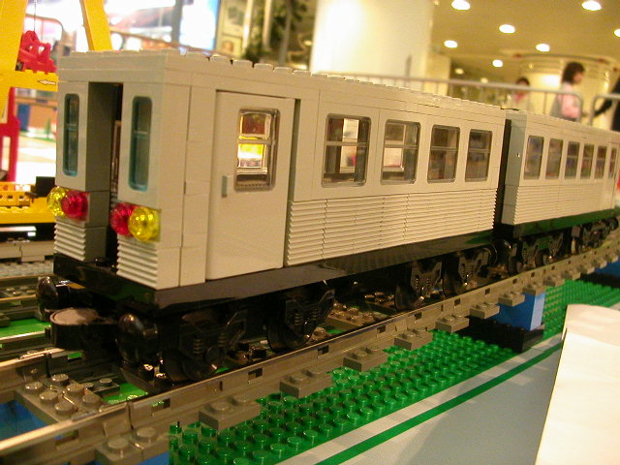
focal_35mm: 37
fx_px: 663
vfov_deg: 38.7
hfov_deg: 50.1
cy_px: 232
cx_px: 310
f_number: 2.7
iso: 400
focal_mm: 5.6
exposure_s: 1/24.4
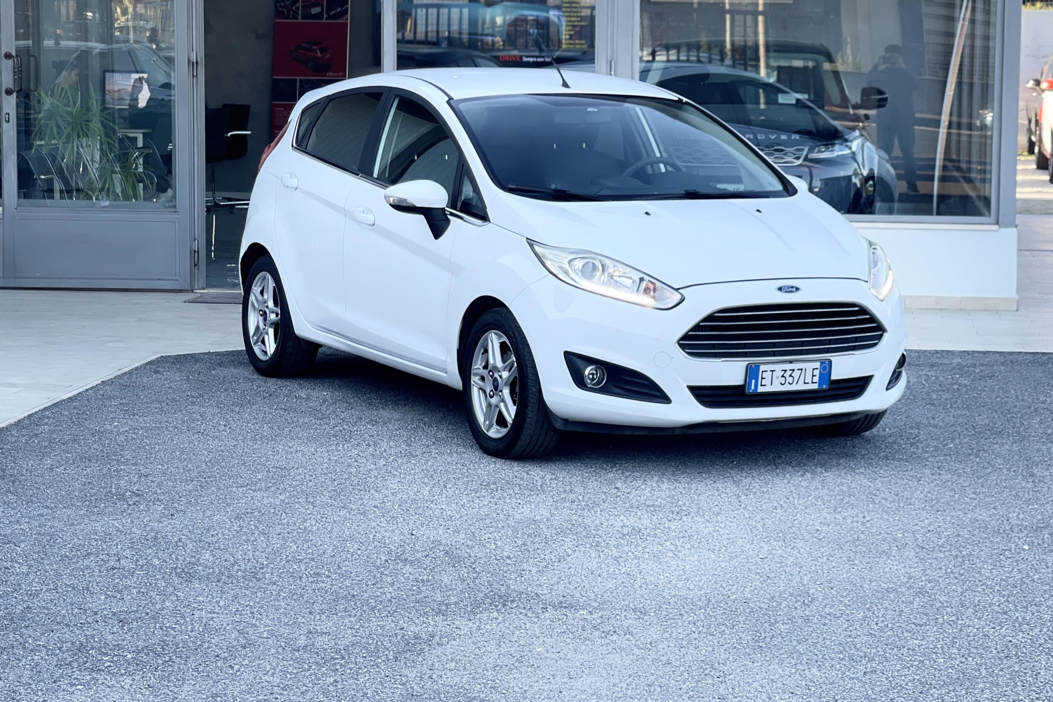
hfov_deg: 26.6
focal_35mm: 76
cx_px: 599
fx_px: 2223
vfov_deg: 17.9
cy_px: 281
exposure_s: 1/121
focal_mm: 7.5
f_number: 2.2
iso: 25
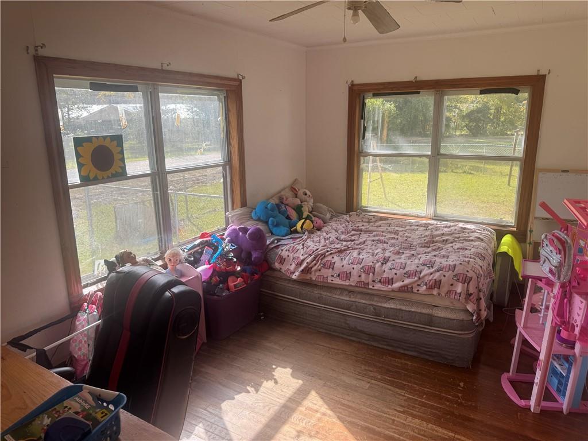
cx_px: 294
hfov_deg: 71.6
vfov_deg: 56.8
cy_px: 220
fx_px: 408
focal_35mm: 24
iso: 80
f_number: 1.78
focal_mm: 6.76
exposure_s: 1/802
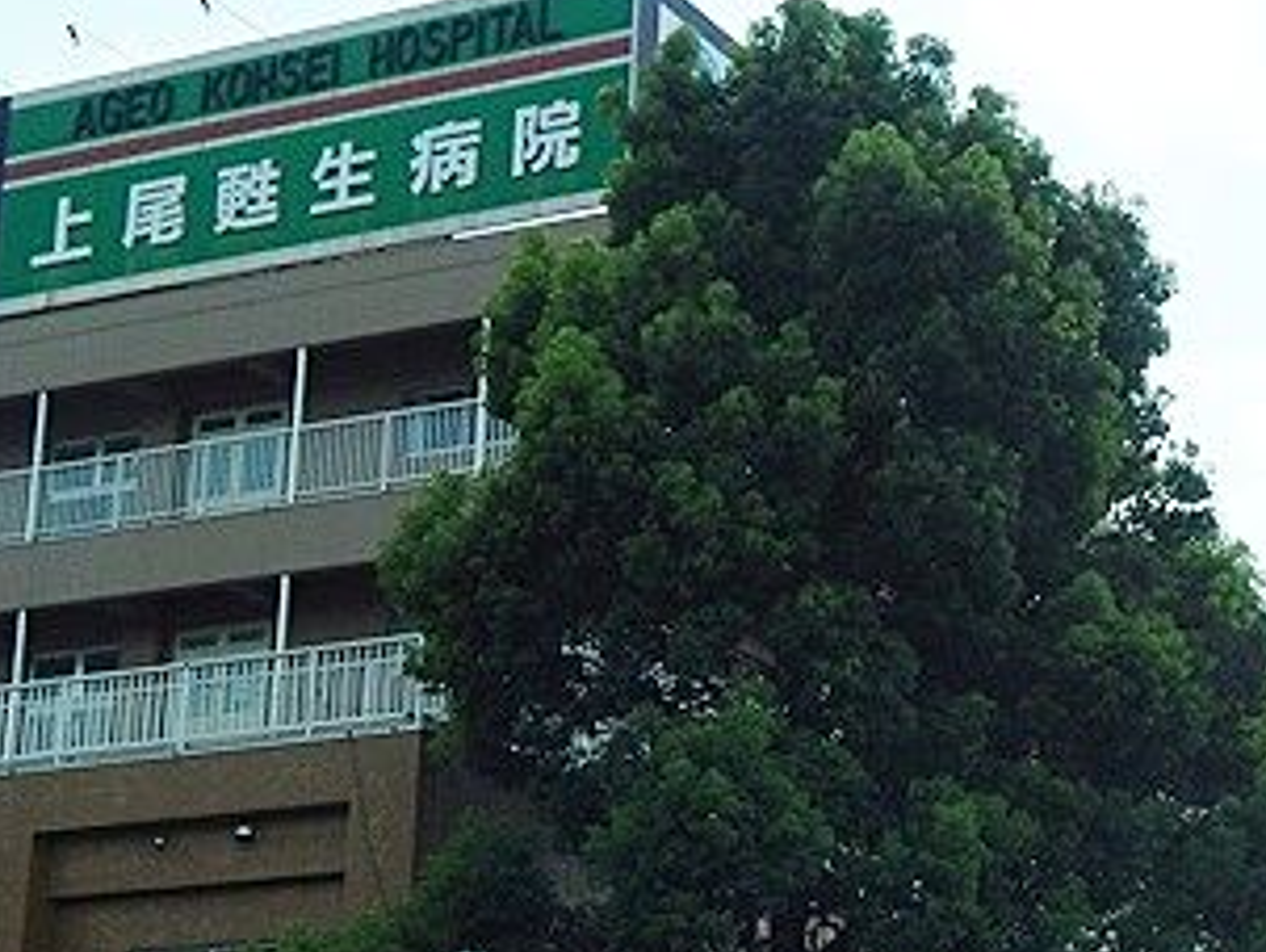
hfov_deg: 21.3
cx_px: 964
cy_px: 738
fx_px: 3331
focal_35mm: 91
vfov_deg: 16.2
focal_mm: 7.7
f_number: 3.6
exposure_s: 1/1250
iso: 125
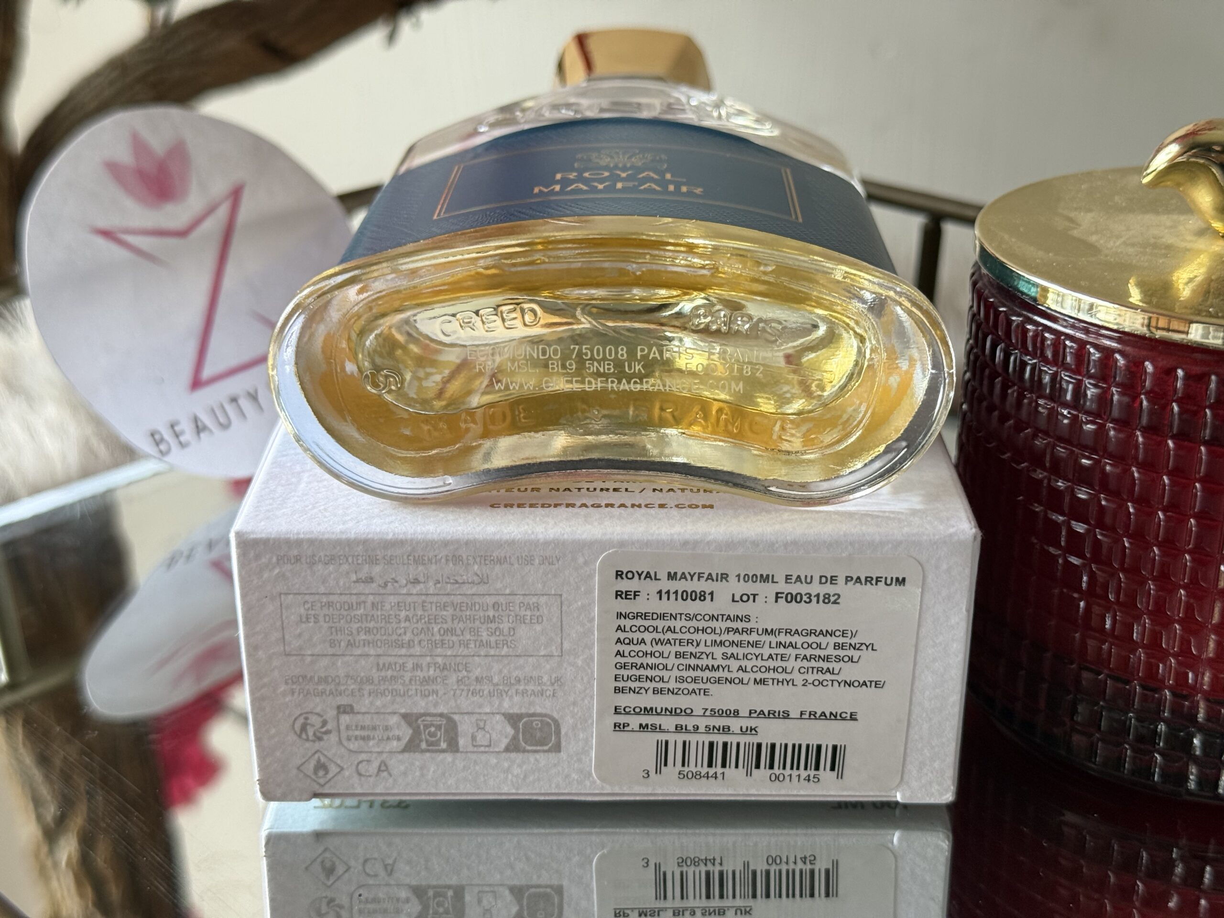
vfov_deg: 30.3
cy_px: 459
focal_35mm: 48
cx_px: 612
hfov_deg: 39.7
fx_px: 1697
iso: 200
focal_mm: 6.76
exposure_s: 1/60
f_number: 1.78
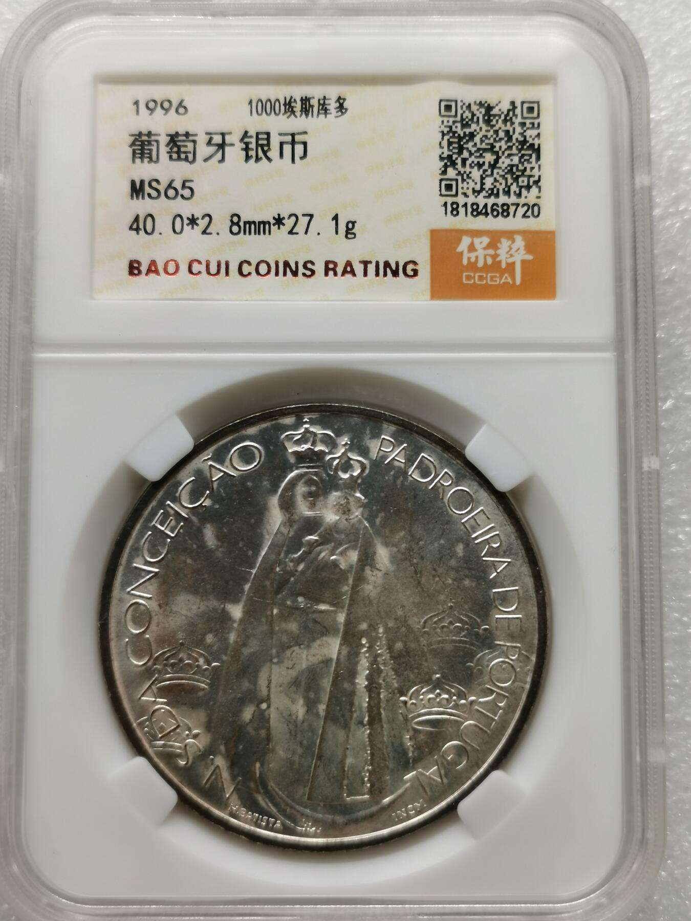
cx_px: 346
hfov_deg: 29.7
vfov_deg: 38.9
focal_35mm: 49
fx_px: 1304
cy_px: 460
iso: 64
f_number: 1.6
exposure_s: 1/100
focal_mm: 5.56
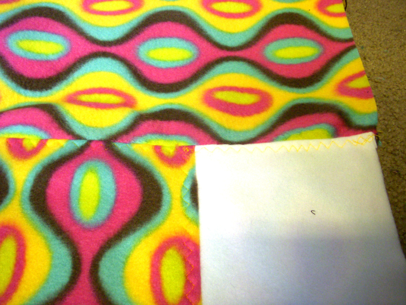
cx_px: 203
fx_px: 446
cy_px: 152
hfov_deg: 49.0
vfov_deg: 37.7
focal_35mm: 38
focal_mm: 6.3
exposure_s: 1/15
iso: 200
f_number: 3.3
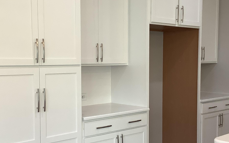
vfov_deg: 23.5
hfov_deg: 36.9
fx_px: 343
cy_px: 89
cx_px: 112
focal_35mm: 55
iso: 100
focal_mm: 3.3
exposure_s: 1/120
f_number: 2.4
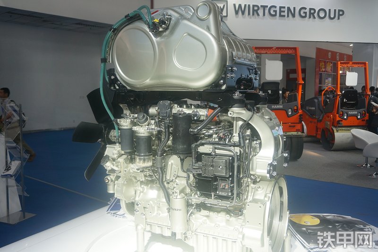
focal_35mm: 34
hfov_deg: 55.1
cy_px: 126
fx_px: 362
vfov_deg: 38.3
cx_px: 189
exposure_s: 1/60
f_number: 4
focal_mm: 23
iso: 100
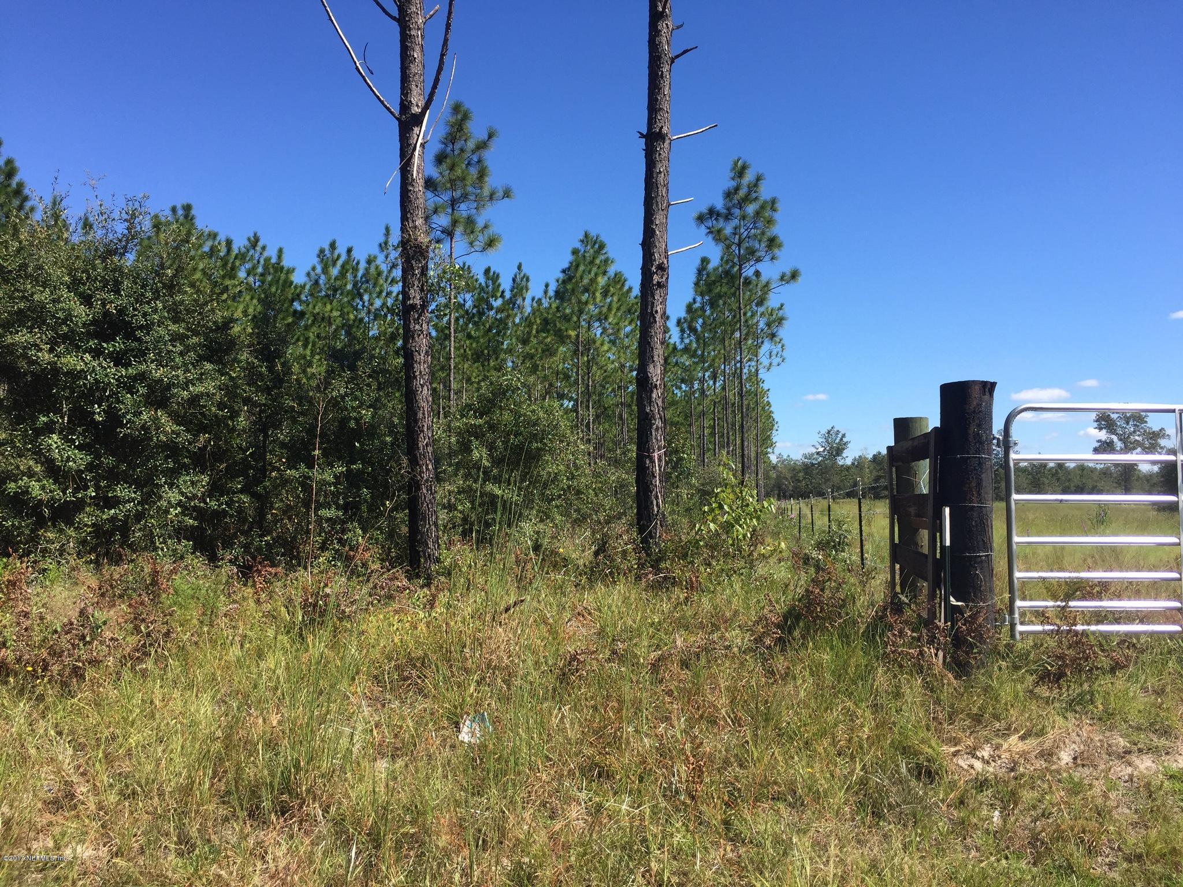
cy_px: 444
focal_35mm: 29
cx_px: 592
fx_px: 991
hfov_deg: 61.7
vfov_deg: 48.2
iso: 32
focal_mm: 4.15
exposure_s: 1/1199
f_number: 2.2
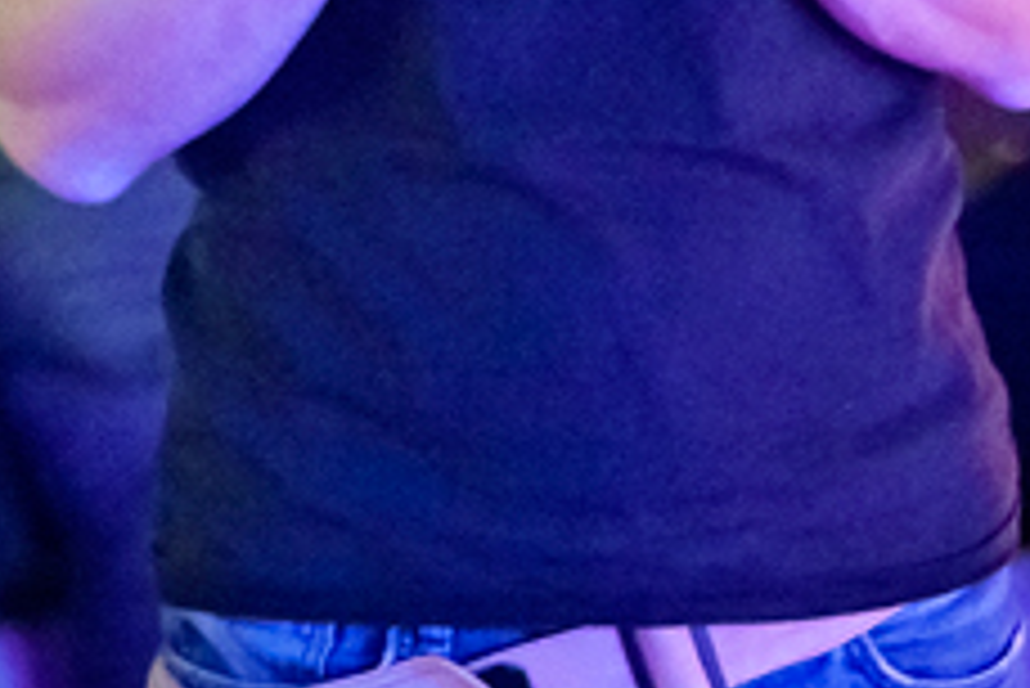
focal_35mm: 334
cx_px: 481
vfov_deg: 4.1
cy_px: -526
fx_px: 9562
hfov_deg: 6.2
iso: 6400
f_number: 1.8
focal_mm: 85
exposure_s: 1/60
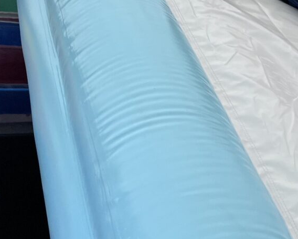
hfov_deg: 25.8
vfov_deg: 21.8
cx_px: 340
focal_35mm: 67
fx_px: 591
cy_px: -11
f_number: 1.6
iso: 50
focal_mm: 5.1
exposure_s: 1/336
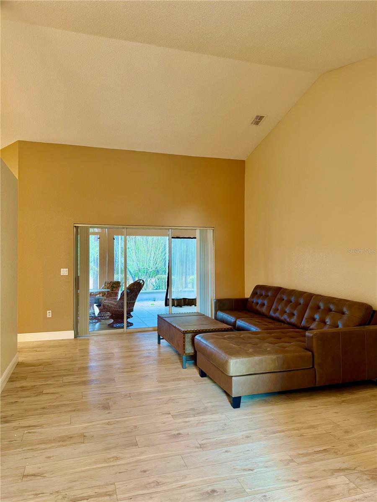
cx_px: 188
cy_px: 251
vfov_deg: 71.6
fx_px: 349
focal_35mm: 24
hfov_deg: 56.8
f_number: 1.78
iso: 125
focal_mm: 6.76
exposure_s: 1/60
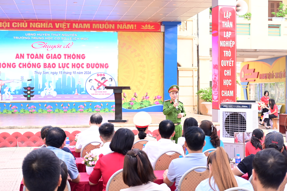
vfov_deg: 22.6
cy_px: 96
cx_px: 144
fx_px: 478
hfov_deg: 33.4
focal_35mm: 60
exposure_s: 1/200
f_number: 4.5
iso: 400
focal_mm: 40
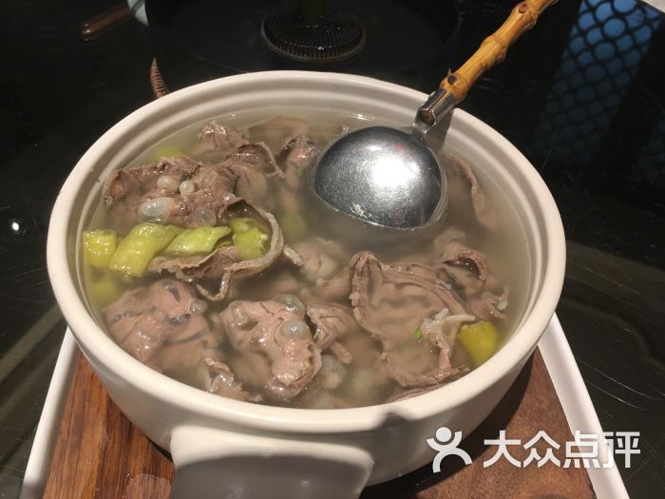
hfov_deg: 61.7
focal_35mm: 29
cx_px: 332
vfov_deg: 48.2
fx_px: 557
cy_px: 250
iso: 50
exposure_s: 1/33
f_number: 2.2
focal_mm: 4.15
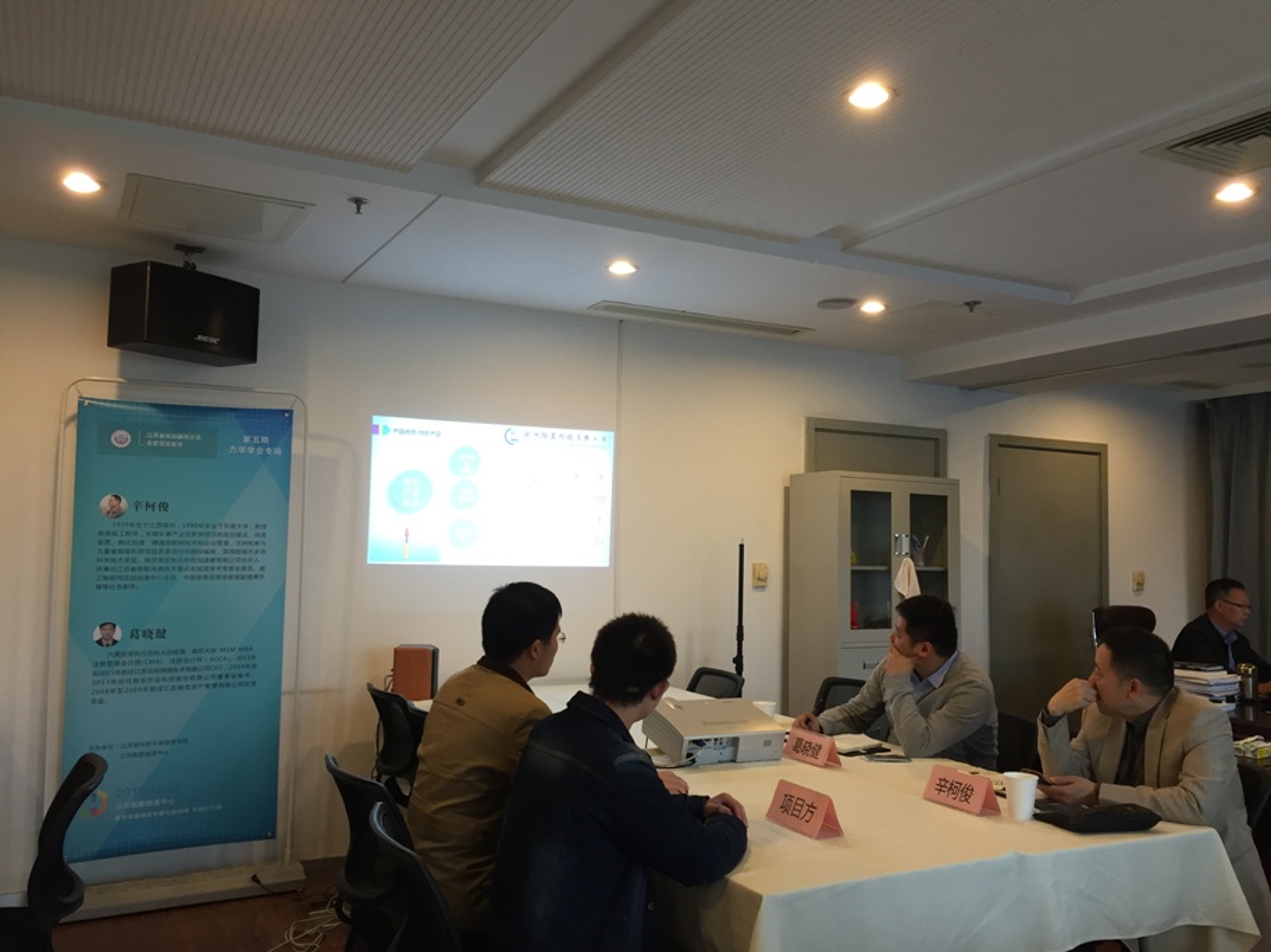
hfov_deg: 61.7
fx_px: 1065
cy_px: 476
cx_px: 636
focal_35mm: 29
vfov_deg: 48.2
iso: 80
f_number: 2.2
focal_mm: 4.15
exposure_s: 1/33
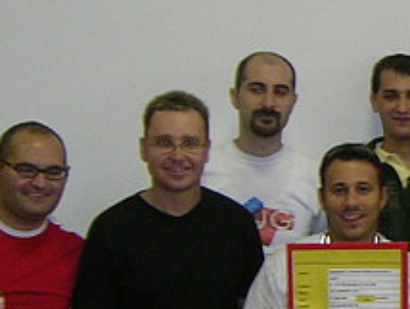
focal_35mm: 121
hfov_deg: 15.3
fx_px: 1435
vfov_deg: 12.2
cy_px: 221
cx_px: 563
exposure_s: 1/30
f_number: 2.8
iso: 100
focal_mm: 5.6
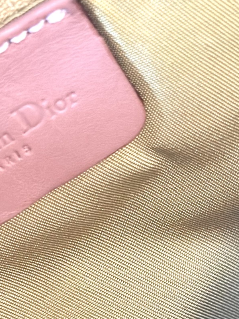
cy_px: 310
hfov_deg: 12.1
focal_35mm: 122
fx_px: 1123
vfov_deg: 15.9
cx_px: 157
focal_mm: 6.86
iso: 500
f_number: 1.78
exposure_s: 1/33
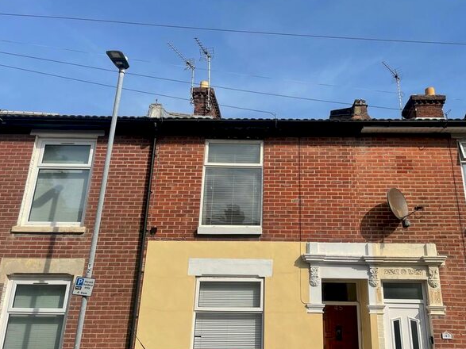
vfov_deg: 45.4
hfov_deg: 58.0
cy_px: 184
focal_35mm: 31
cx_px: 274
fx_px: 417
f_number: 1.6
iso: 32
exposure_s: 1/6250
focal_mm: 5.1
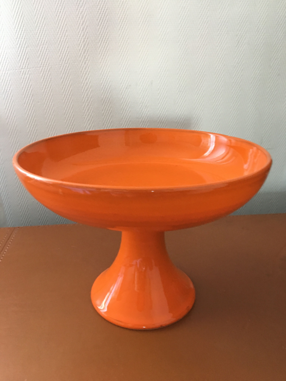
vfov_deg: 61.7
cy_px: 190
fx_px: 319
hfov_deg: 48.2
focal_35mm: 29
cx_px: 143
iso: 200
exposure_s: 1/20
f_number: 2.2
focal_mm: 4.15
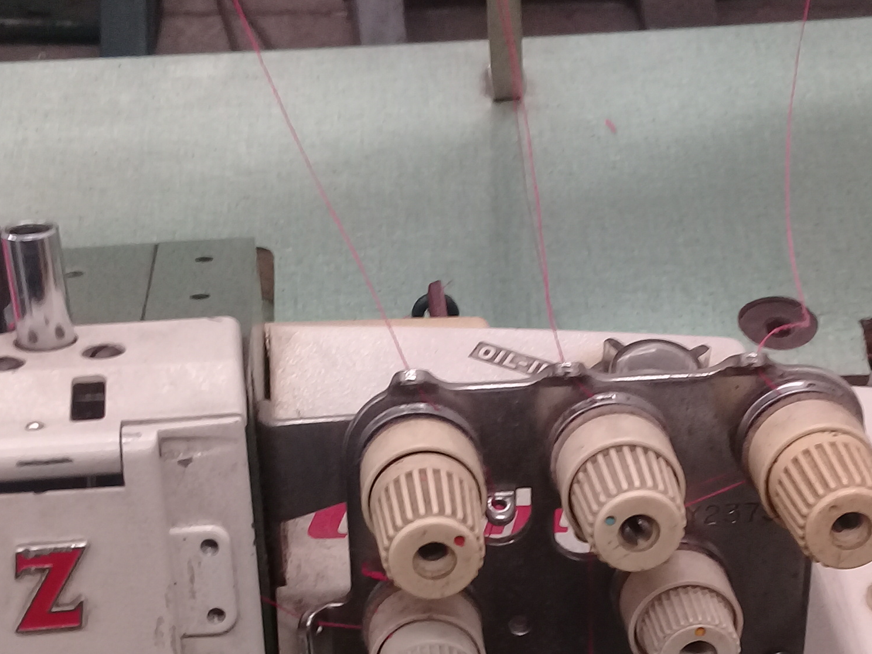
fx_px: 1713
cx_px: 500
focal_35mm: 68
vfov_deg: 21.1
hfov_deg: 28.5
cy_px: 608
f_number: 2.2
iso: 64
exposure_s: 1/40
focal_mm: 3.3
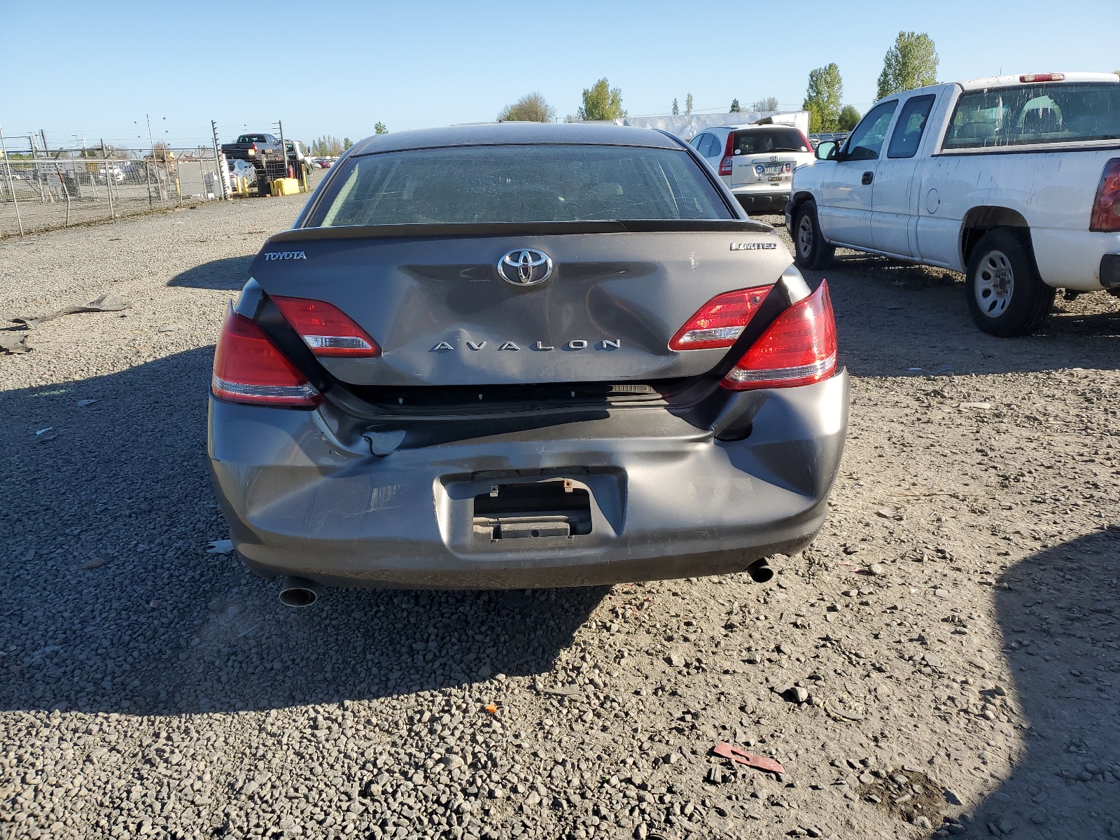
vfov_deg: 53.1
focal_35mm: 26
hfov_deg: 67.3
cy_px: 420
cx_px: 560
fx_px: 841
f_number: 1.5
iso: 50
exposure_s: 1/2000
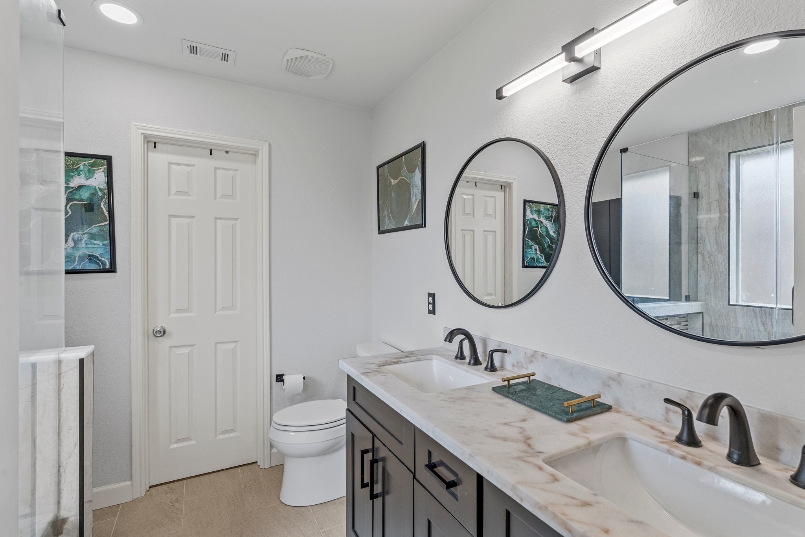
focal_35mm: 17
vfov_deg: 70.4
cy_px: 268
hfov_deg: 93.3
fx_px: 380
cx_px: 402
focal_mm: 17
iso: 640
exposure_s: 1/6
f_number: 8
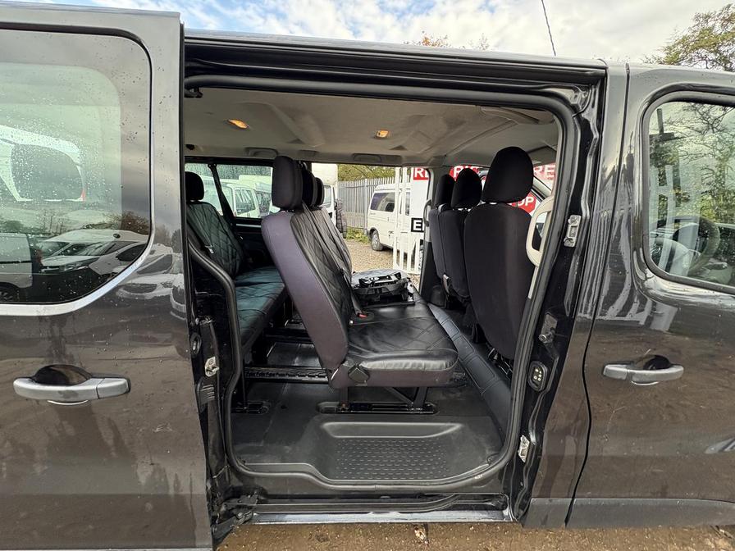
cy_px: 276
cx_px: 368
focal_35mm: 14
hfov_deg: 102.1
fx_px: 297
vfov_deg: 85.7
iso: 125
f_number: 2.2
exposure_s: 1/137
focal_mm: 2.22
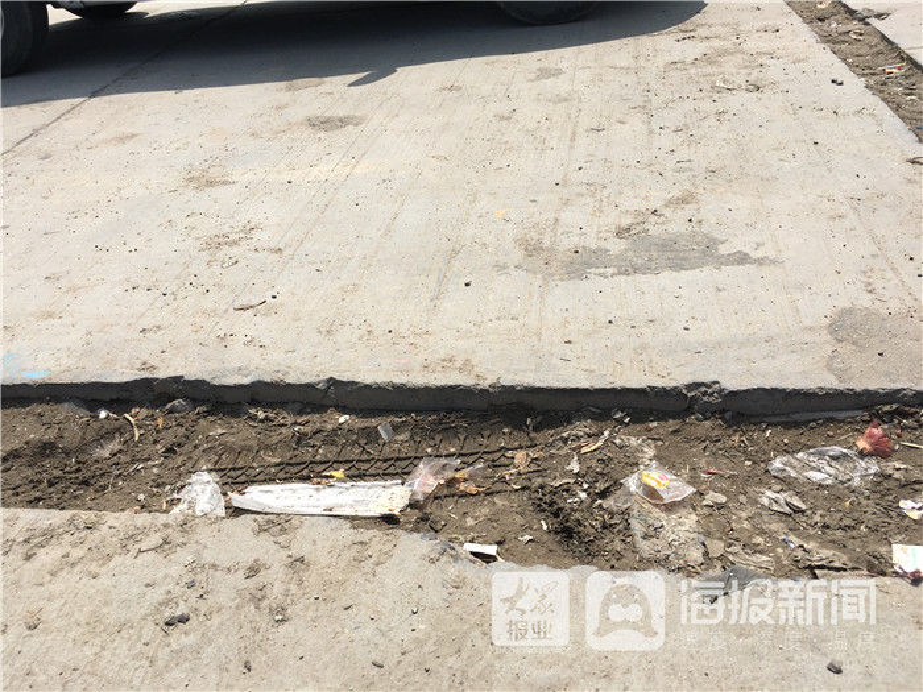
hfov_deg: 61.7
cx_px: 462
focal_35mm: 29
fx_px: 773
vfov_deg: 48.2
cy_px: 346
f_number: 2.2
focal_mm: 4.15
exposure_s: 1/1876
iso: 25
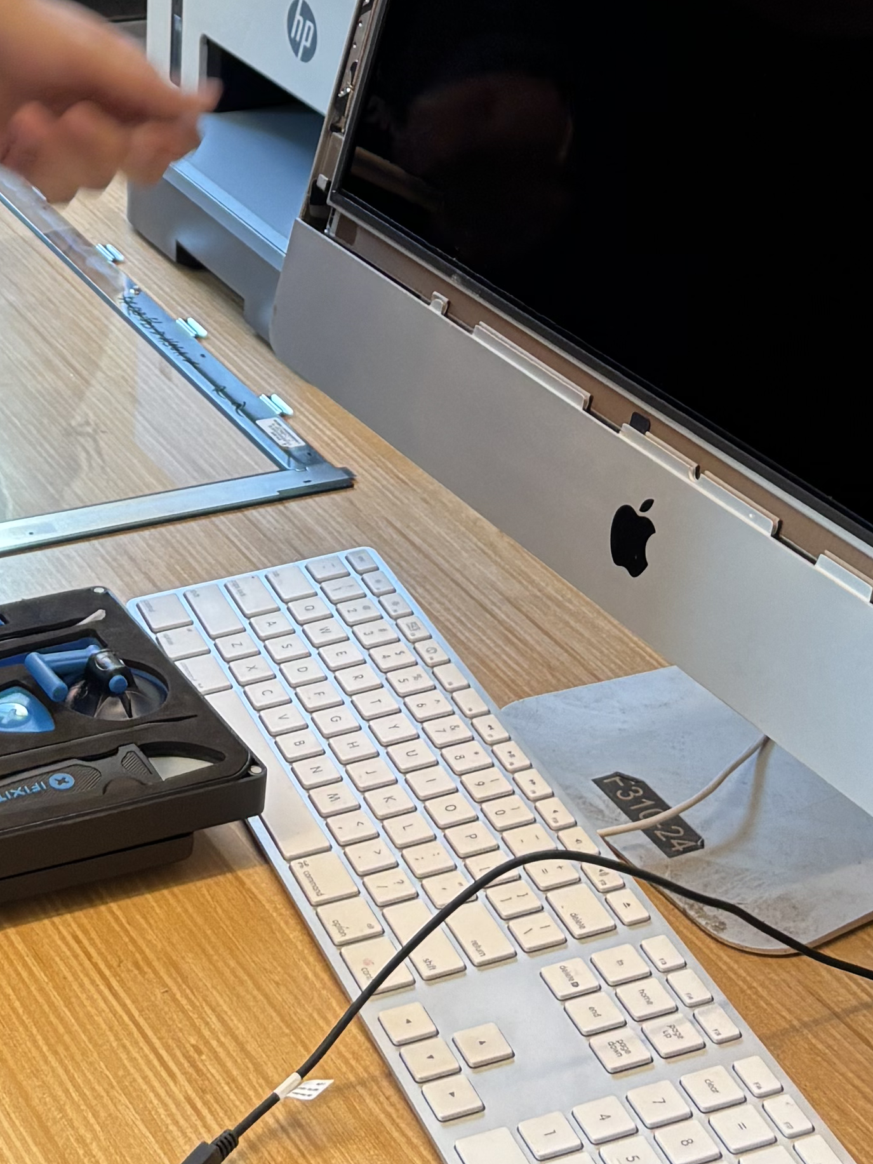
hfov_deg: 18.0
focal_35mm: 81
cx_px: 120
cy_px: -107
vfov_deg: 22.8
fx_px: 2723
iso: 100
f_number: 1.6
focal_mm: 5.96
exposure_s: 1/60
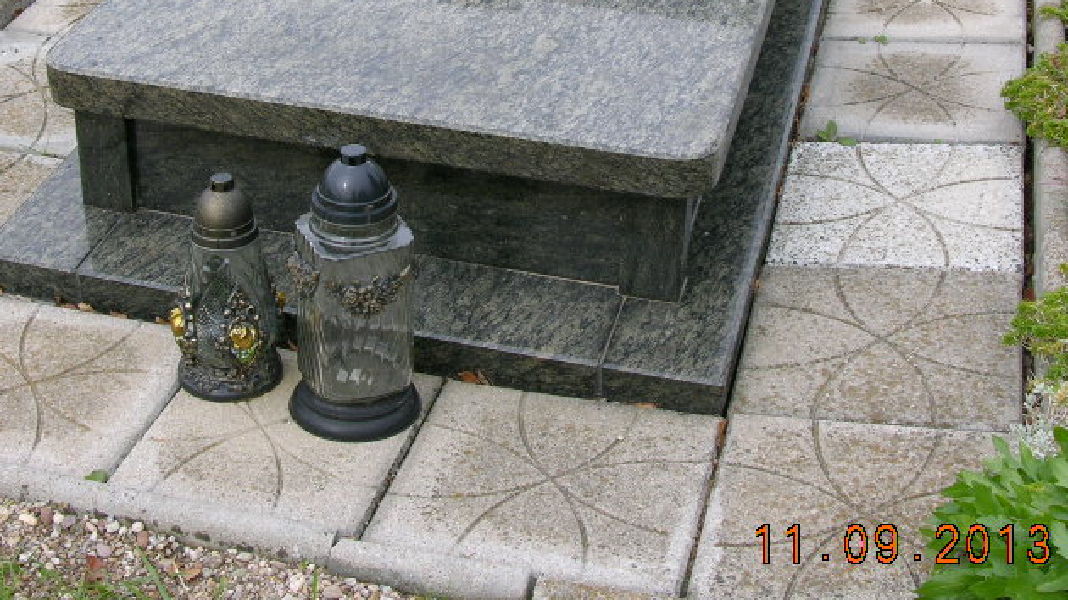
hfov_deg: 33.8
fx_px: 1755
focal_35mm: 62
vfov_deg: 19.0
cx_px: 502
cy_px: 31
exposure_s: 1/164
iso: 50
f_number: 5
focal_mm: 8.9
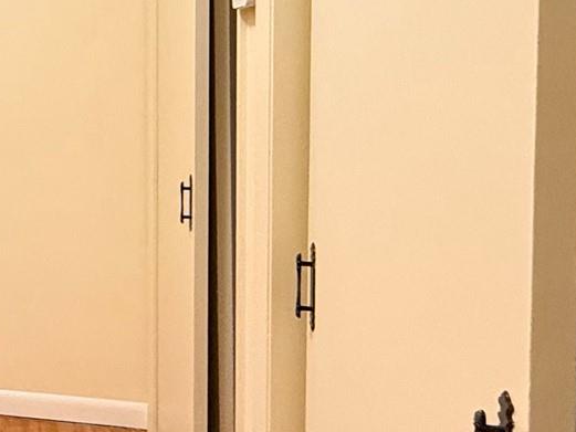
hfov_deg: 25.8
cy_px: 105
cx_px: -292
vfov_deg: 26.2
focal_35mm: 55
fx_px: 915
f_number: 2.2
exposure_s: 1/60
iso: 500
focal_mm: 2.22
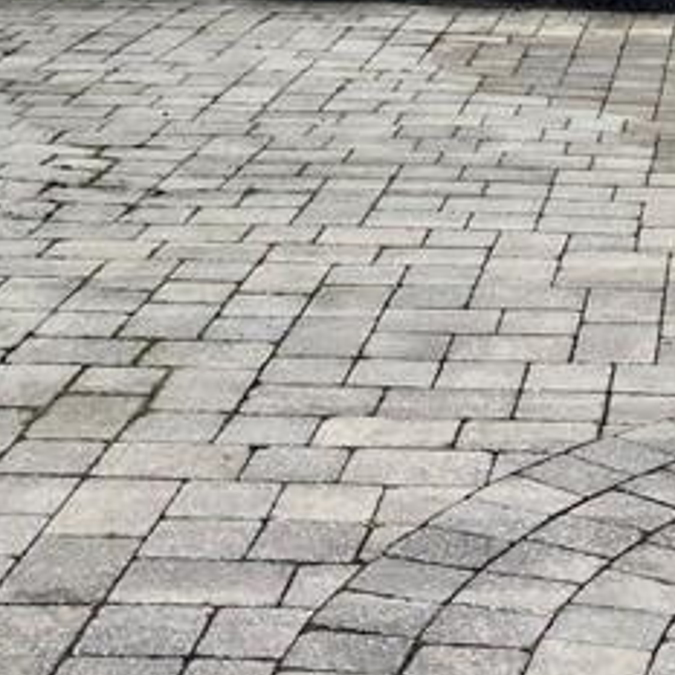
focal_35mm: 101
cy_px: -183
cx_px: 800
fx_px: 2228
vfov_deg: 16.4
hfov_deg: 16.5
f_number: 1.6
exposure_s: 1/1437
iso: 50
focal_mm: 5.96
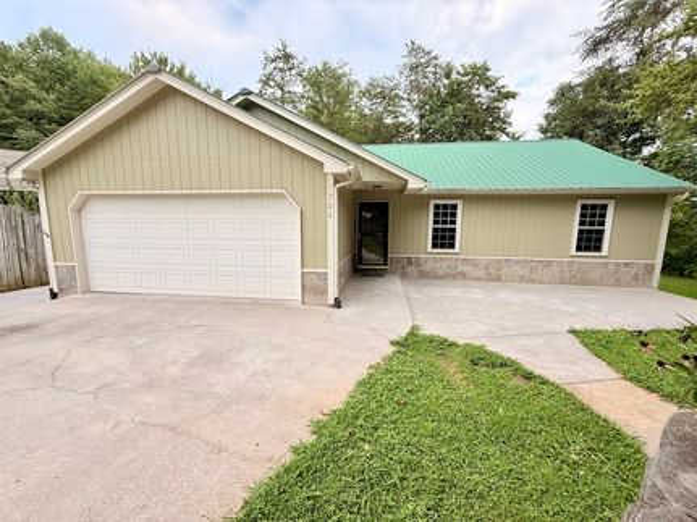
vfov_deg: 85.6
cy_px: 261
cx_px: 348
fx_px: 282
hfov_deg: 102.1
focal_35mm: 14
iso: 50
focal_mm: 2.22
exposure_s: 1/99
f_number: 2.2
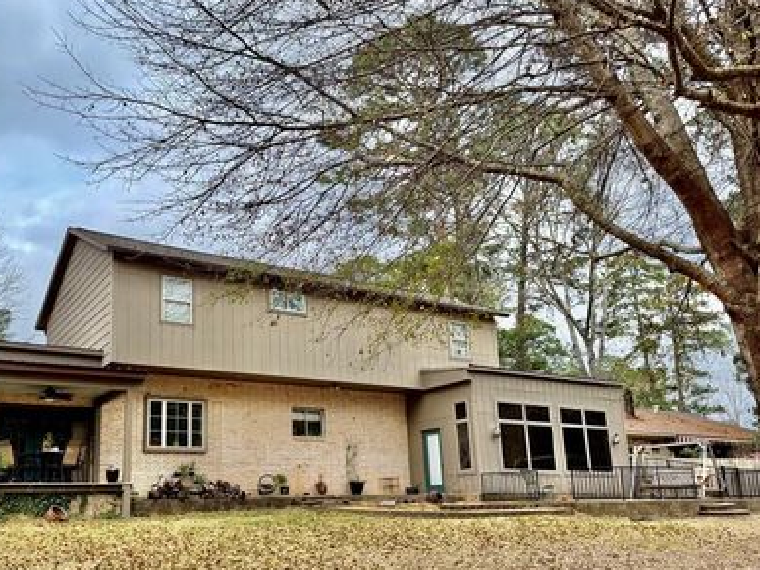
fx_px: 680
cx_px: 277
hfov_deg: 57.5
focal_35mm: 31
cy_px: 361
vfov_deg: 45.0
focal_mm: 6.76
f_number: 1.78
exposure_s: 1/1156
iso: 100
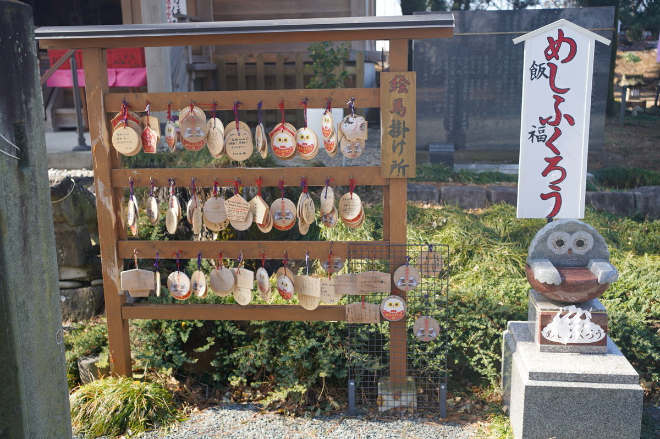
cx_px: 330
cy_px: 220
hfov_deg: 54.5
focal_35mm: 35
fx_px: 641
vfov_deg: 37.8
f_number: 3.5
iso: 100
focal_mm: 35
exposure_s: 1/200
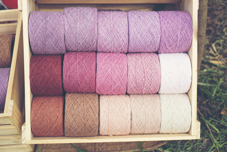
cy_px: 76
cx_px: 114
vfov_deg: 25.8
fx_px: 331
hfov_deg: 37.8
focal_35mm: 52
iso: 100
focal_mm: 35
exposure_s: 1/4000
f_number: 1.8
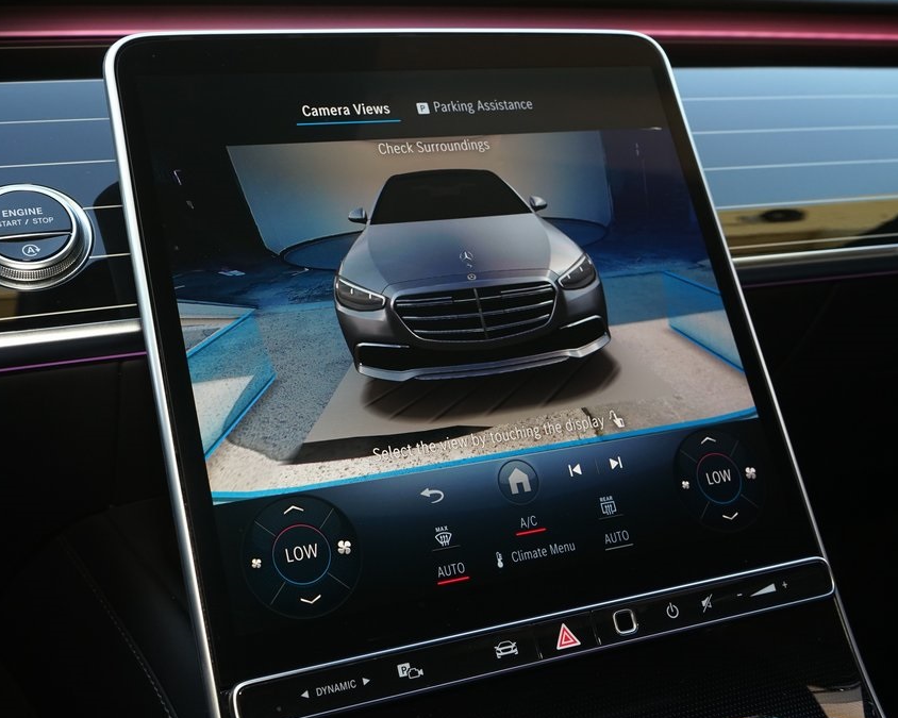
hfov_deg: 44.8
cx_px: 416
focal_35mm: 41
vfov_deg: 36.5
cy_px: 361
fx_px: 1090
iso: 1000
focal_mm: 36
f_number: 8
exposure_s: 1/60
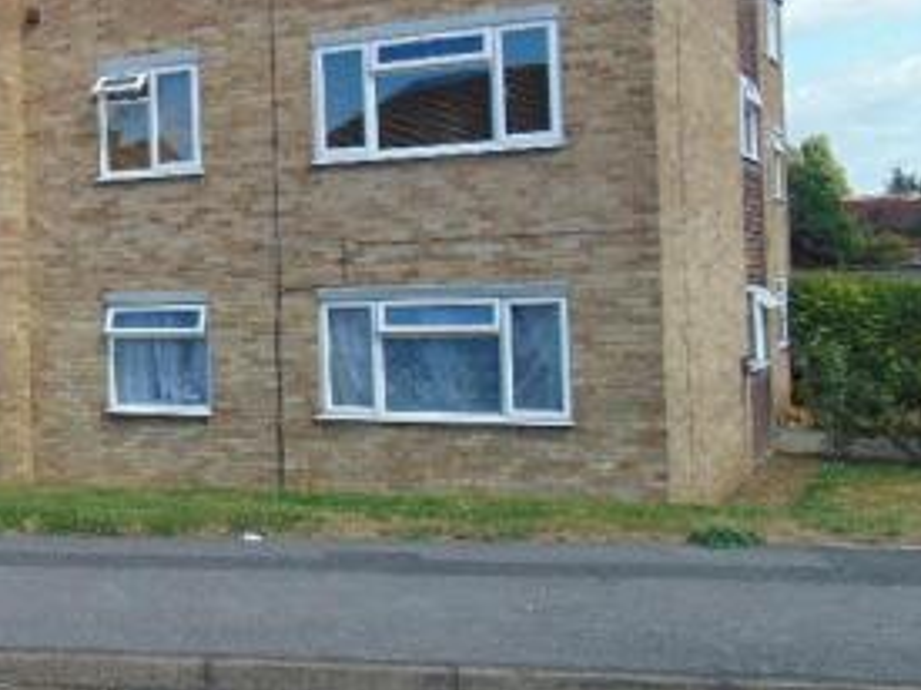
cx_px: -25
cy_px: 273
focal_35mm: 53
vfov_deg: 27.4
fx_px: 1410
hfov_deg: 32.9
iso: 80
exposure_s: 1/800
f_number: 3
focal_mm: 4.5
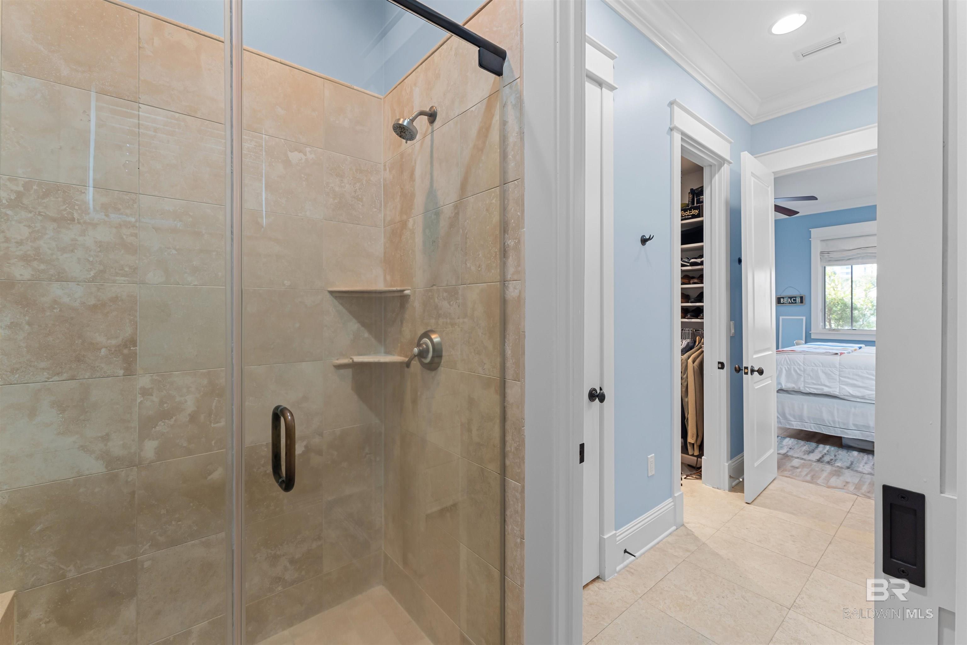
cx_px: 484
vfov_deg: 81.2
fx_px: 376
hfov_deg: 104.3
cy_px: 322
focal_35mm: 14
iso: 400
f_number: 8
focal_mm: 14
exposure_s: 1/5
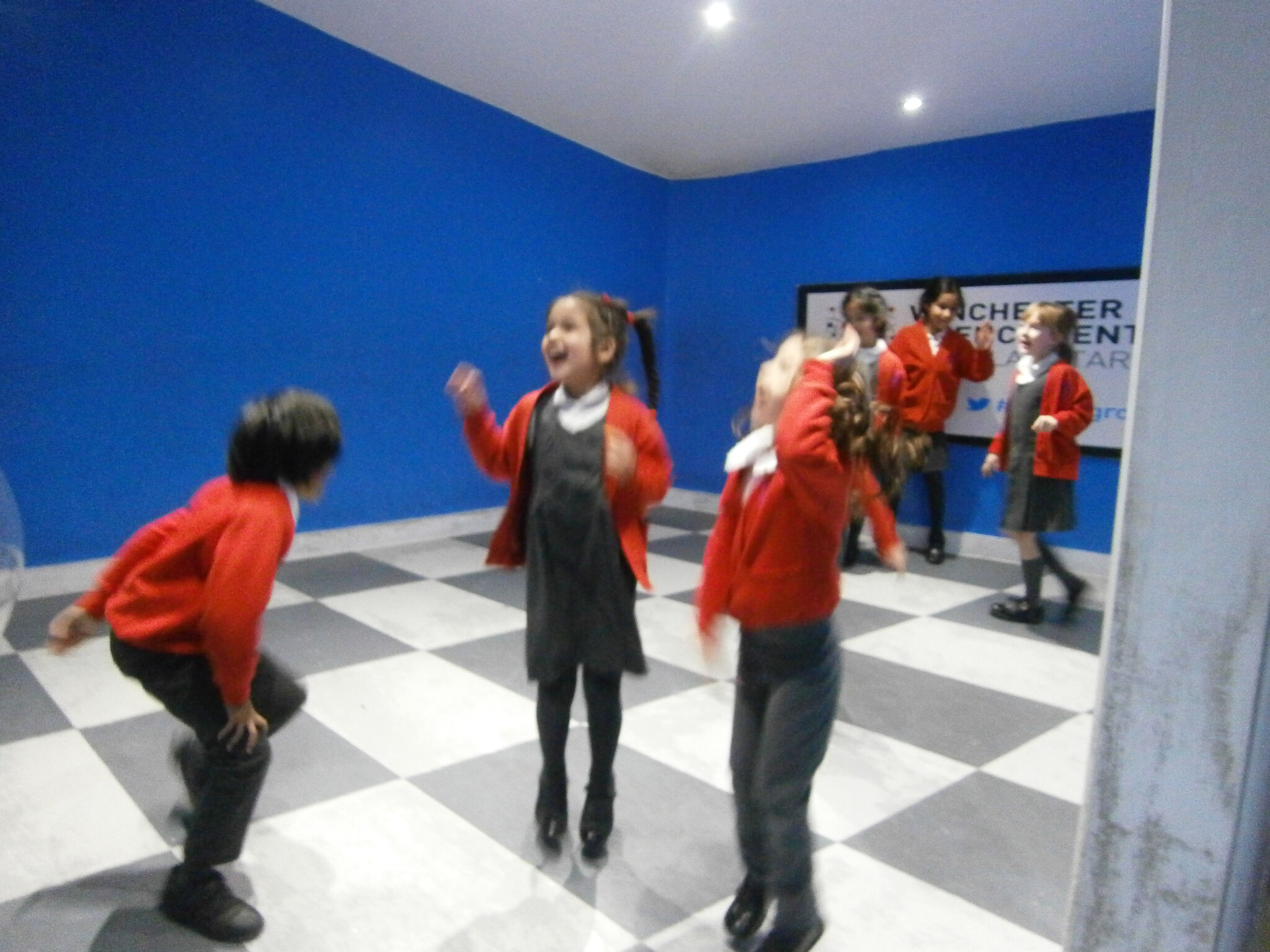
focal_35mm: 26
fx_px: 954
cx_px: 635
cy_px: 476
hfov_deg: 67.3
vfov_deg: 53.1
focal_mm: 4.7
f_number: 2.8
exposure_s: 1/25
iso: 800
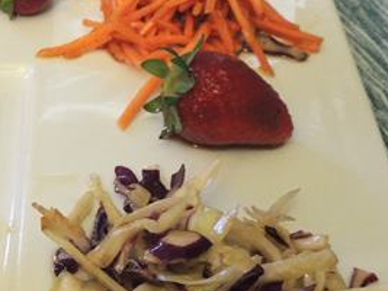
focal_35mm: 72
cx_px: -26
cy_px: 259
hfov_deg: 25.3
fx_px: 807
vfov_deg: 20.0
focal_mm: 4.3
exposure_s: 1/15
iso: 400
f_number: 3
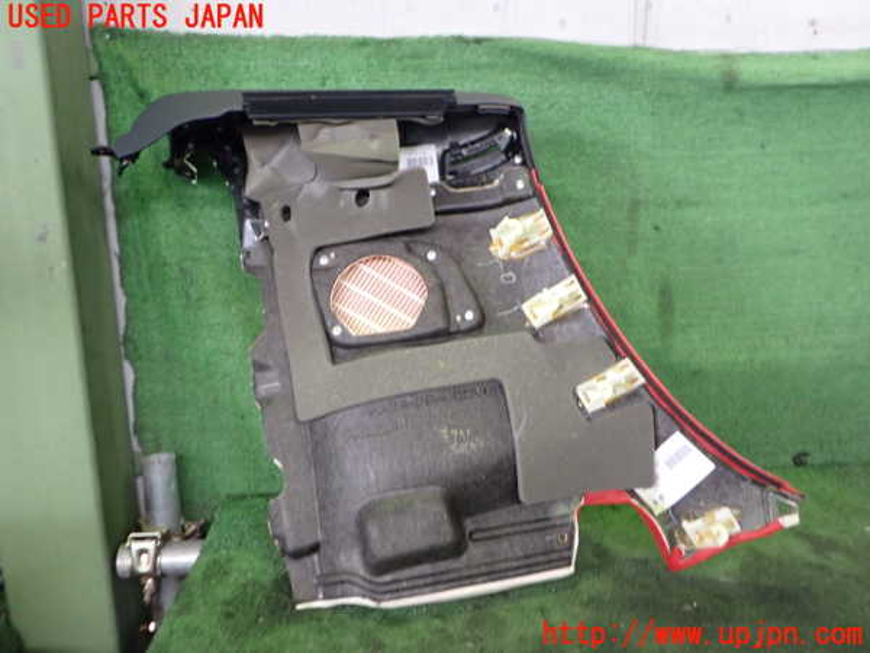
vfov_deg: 46.8
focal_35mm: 30
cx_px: 435
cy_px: 326
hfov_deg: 60.0
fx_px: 754
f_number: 2.3
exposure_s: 1/30
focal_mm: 5.4
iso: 320
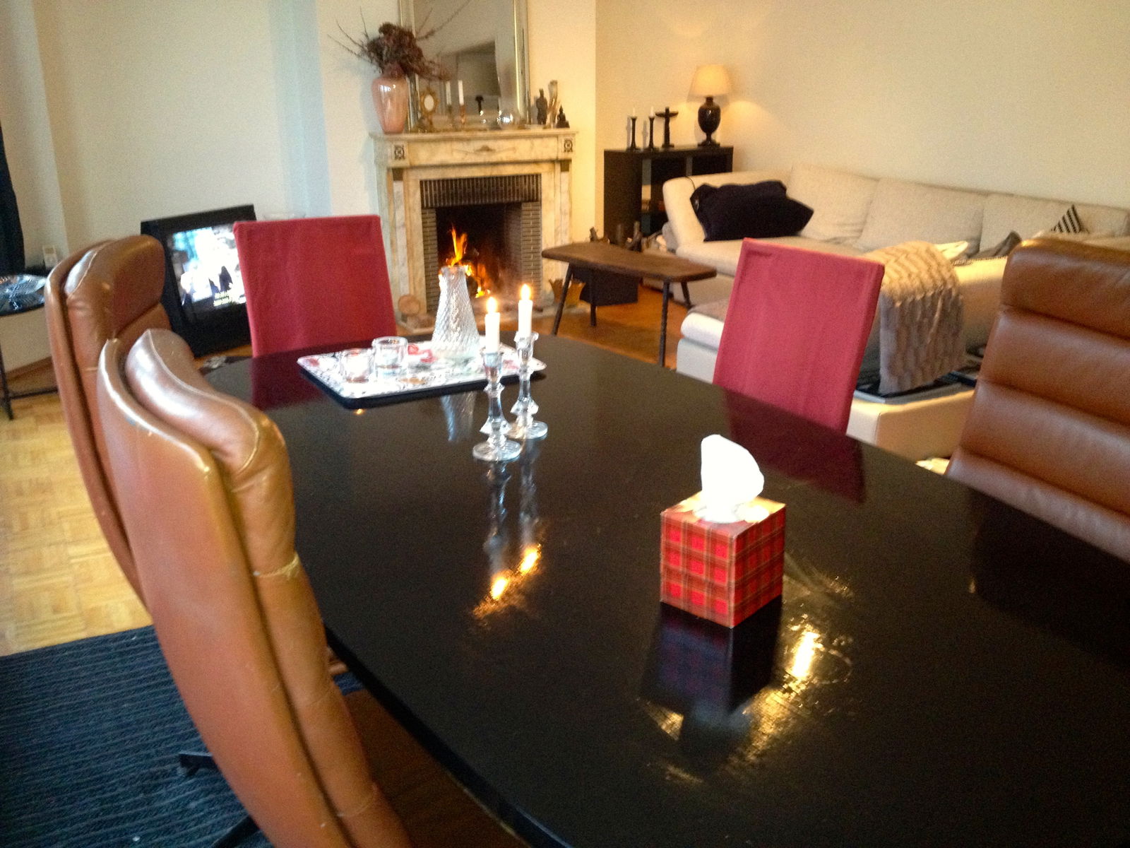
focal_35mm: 35
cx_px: 565
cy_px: 424
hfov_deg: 52.6
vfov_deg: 40.7
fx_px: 1143
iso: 400
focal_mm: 4.28
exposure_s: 1/17
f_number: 2.4
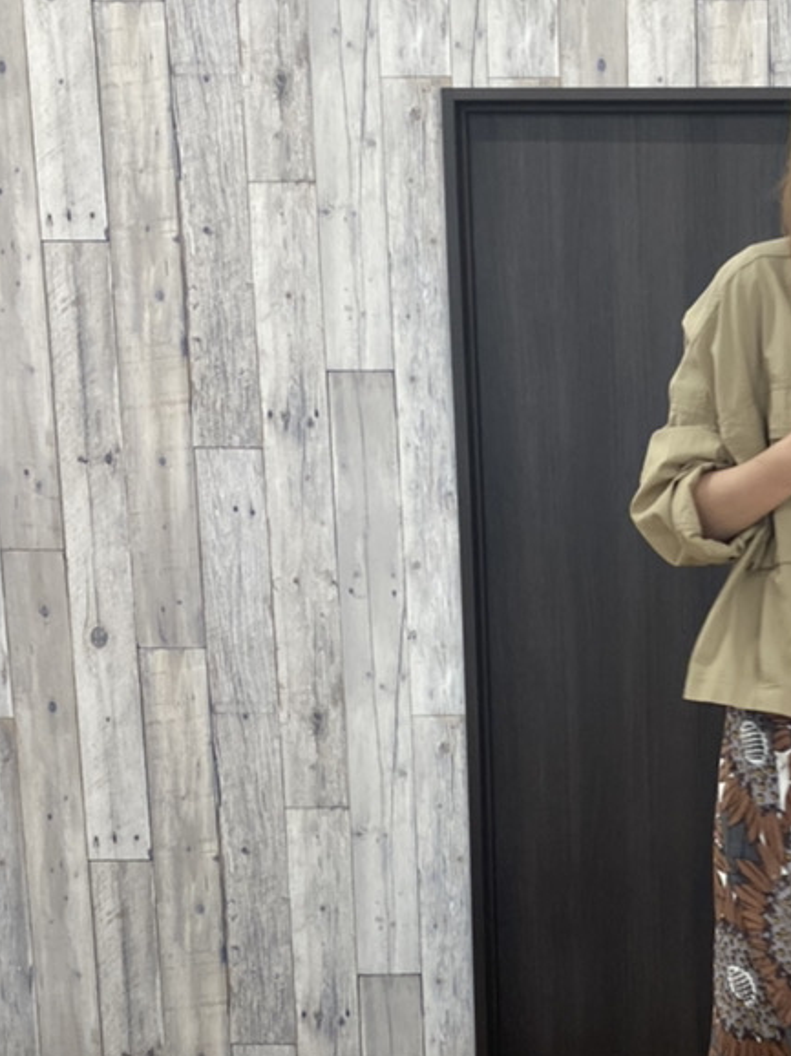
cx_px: 787
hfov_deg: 25.7
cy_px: 671
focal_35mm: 54
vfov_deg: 35.3
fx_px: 1646
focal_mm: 4.25
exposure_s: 1/117
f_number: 1.8
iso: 125
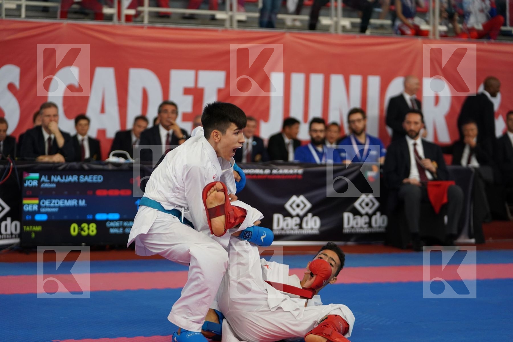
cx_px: 256
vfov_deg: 13.0
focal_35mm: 105
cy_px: 171
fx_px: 1496
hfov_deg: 19.5
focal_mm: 105
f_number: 2.8
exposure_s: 1/1000
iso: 1600
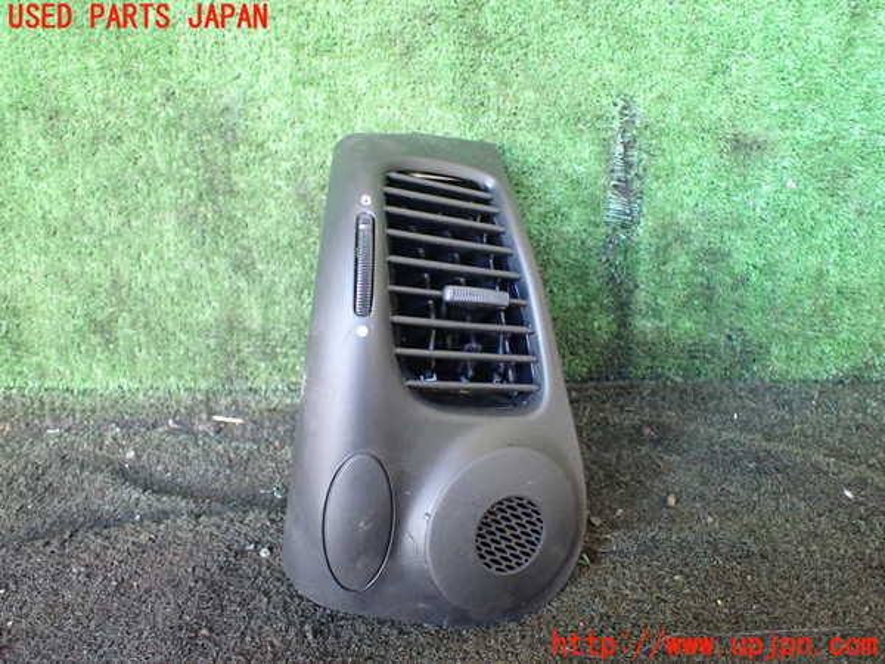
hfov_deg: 60.0
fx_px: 767
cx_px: 442
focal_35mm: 30
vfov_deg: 46.8
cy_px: 332
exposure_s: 1/60
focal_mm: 5.4
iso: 800
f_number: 2.3
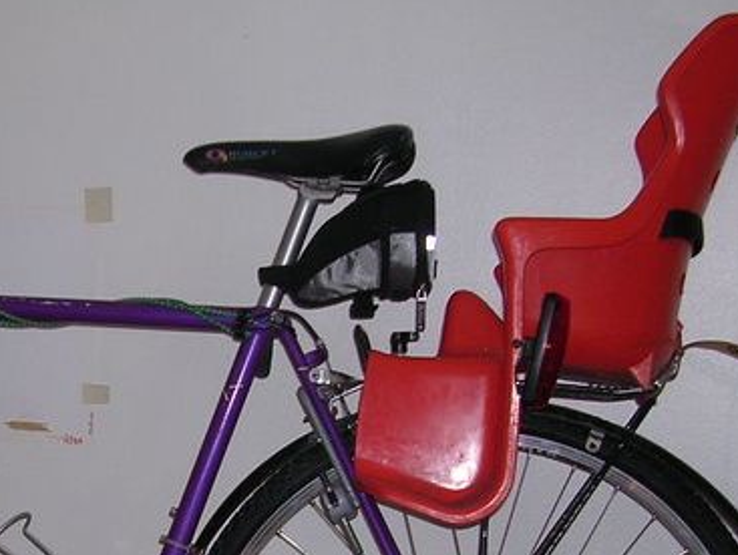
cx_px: 112
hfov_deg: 25.4
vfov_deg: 19.3
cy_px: 493
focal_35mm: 75
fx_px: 1601
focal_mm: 5.8
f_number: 2.8
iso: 100
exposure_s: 1/60.1
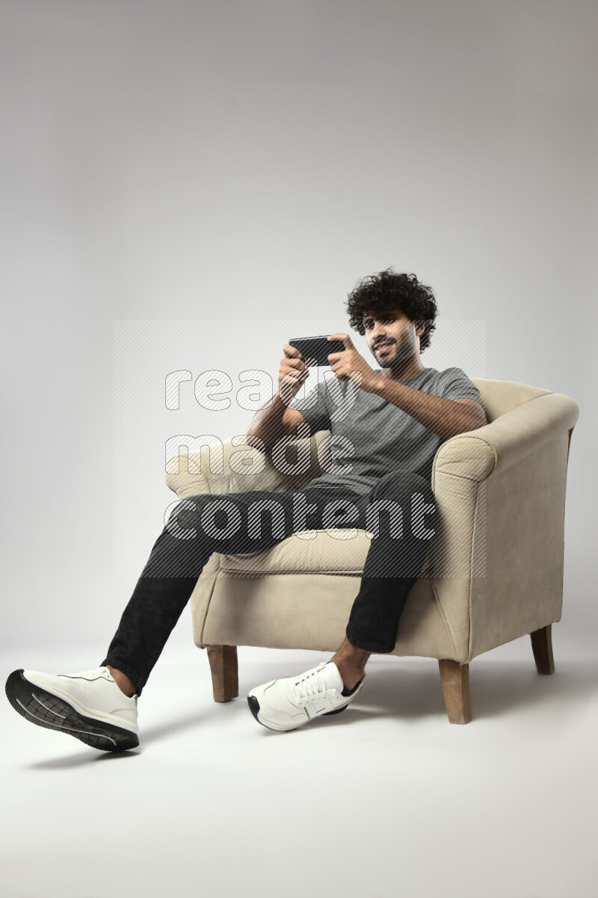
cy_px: 449
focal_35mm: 32
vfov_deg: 58.7
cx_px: 299
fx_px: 797
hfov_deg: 41.1
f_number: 5
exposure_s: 1/125
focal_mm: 32
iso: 400
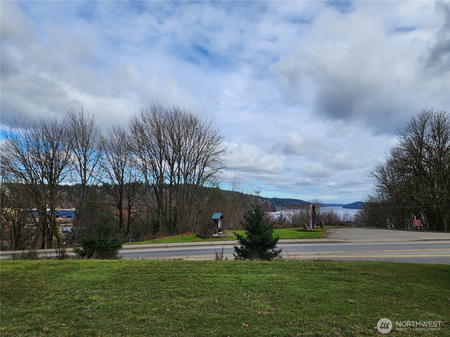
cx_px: 225
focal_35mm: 23
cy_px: 168
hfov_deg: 73.9
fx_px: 299
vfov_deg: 58.9
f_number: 1.8
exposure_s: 1/728
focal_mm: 6.4
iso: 12
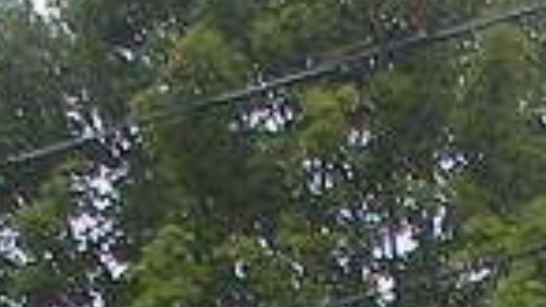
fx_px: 3980
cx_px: 965
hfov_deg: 7.6
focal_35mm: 275
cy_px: 1411
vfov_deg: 4.0
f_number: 2.8
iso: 64
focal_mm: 6
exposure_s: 1/640
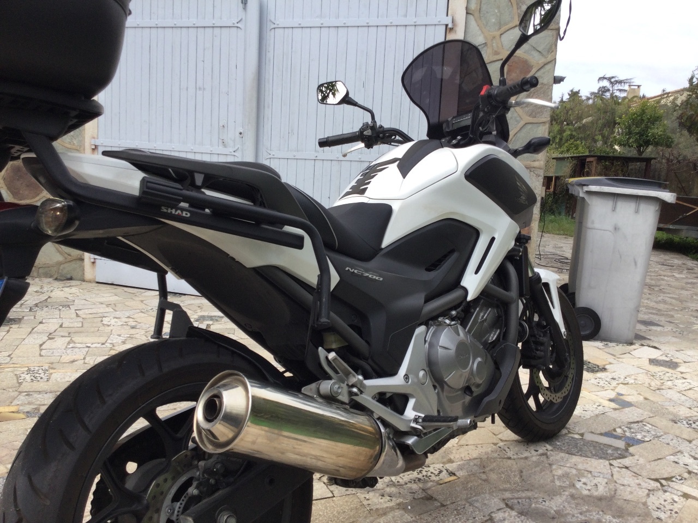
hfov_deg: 58.4
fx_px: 625
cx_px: 349
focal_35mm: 31
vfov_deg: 45.4
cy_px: 262
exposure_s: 1/482
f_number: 2.4
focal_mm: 3.3
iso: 25
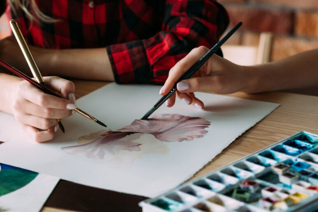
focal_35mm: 128
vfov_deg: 10.7
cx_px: 124
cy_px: 128
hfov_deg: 16.0
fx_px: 1131
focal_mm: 56
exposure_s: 1/250
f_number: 2
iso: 640
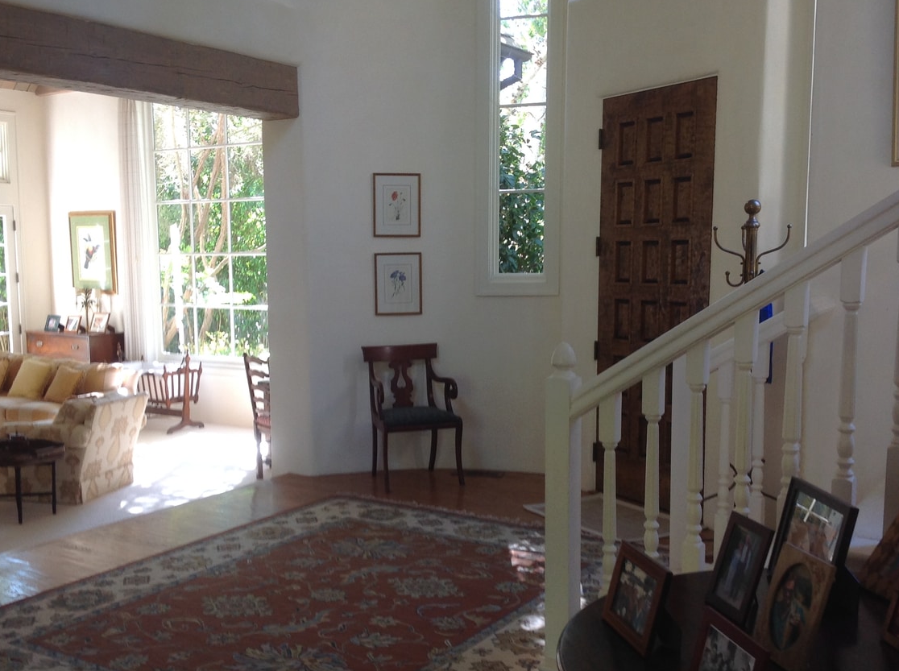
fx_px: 1089
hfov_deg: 44.8
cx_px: 418
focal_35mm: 42
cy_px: 379
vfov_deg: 34.2
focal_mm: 4.28
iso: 50
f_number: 2.4
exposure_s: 1/40
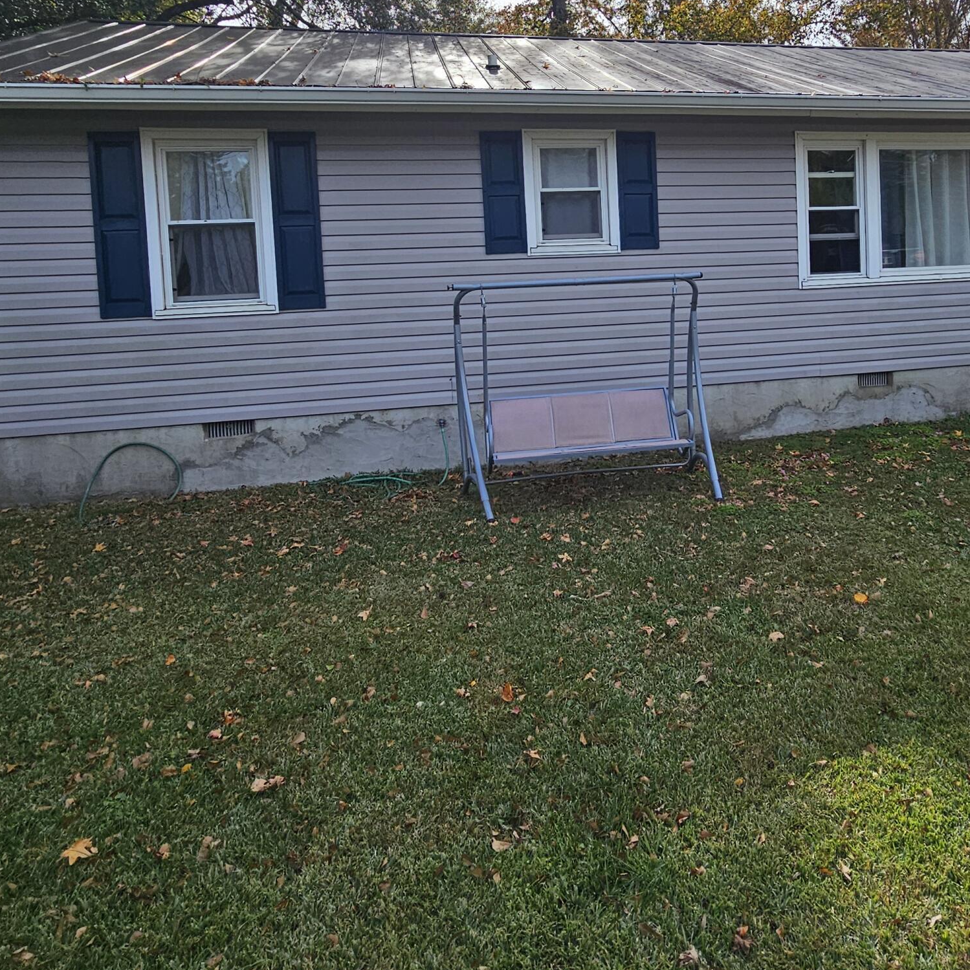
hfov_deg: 66.4
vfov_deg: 65.4
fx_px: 729
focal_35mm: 23
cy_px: 319
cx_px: 595
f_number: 2.2
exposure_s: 1/1879
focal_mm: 2.2
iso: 50
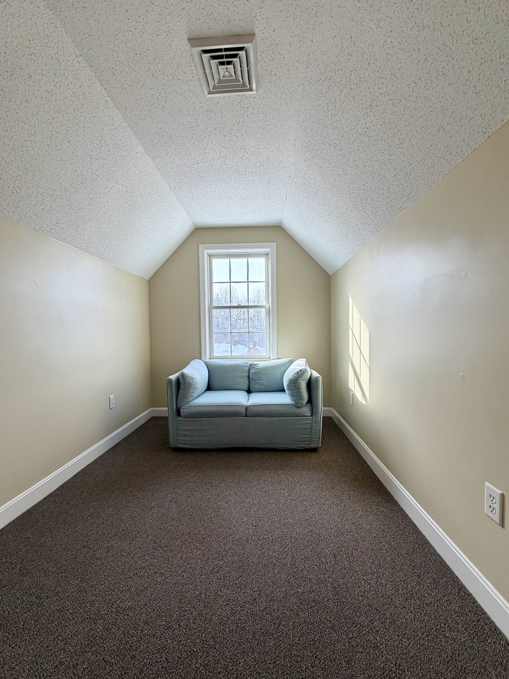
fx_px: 294
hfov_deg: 81.7
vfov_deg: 98.1
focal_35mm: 15
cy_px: 351
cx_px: 252
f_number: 2.2
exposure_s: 1/121
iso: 125
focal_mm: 2.22
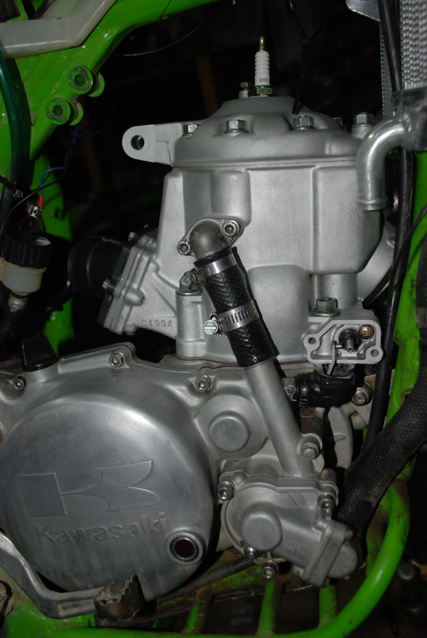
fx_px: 692
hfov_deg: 34.3
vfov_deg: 49.5
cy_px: 319
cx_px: 214
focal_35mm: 39
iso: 200
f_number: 4
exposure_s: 1/60
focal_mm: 26
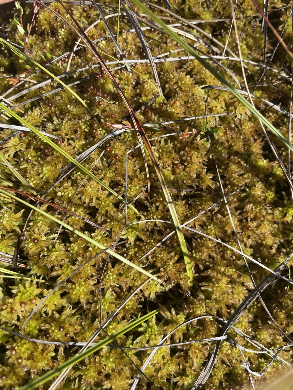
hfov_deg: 53.1
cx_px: 146
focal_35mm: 26
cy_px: 195
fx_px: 293
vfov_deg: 67.3
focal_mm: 4.2
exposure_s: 1/1383
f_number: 1.6
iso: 32
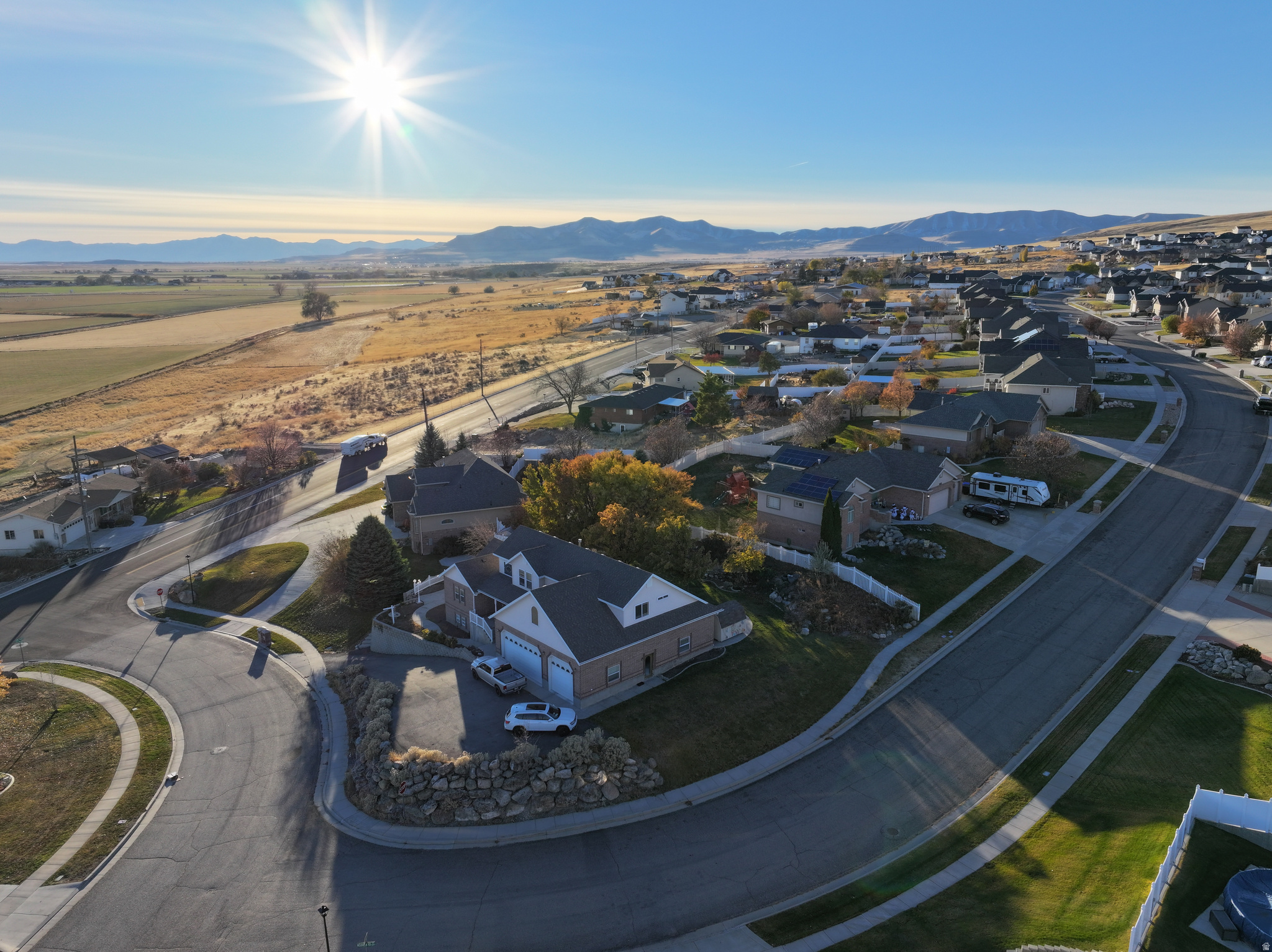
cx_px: 636
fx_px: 881
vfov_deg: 56.8
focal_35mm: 24
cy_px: 476
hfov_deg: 71.6
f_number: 7.1
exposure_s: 1/160
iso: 100
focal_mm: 12.29
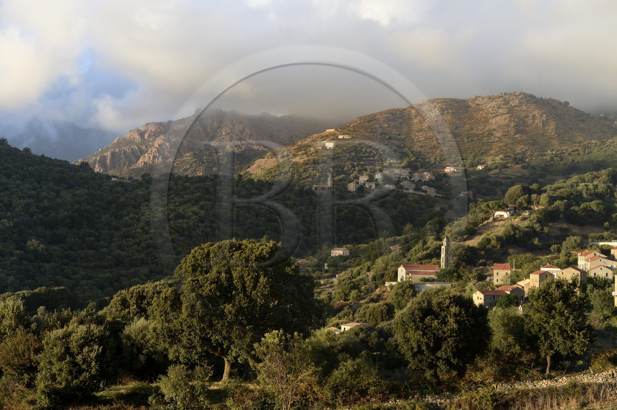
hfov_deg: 27.0
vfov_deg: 18.2
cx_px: 308
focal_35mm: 75
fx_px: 1284
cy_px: 205
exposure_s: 1/200
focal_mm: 75
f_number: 6.3
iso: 200
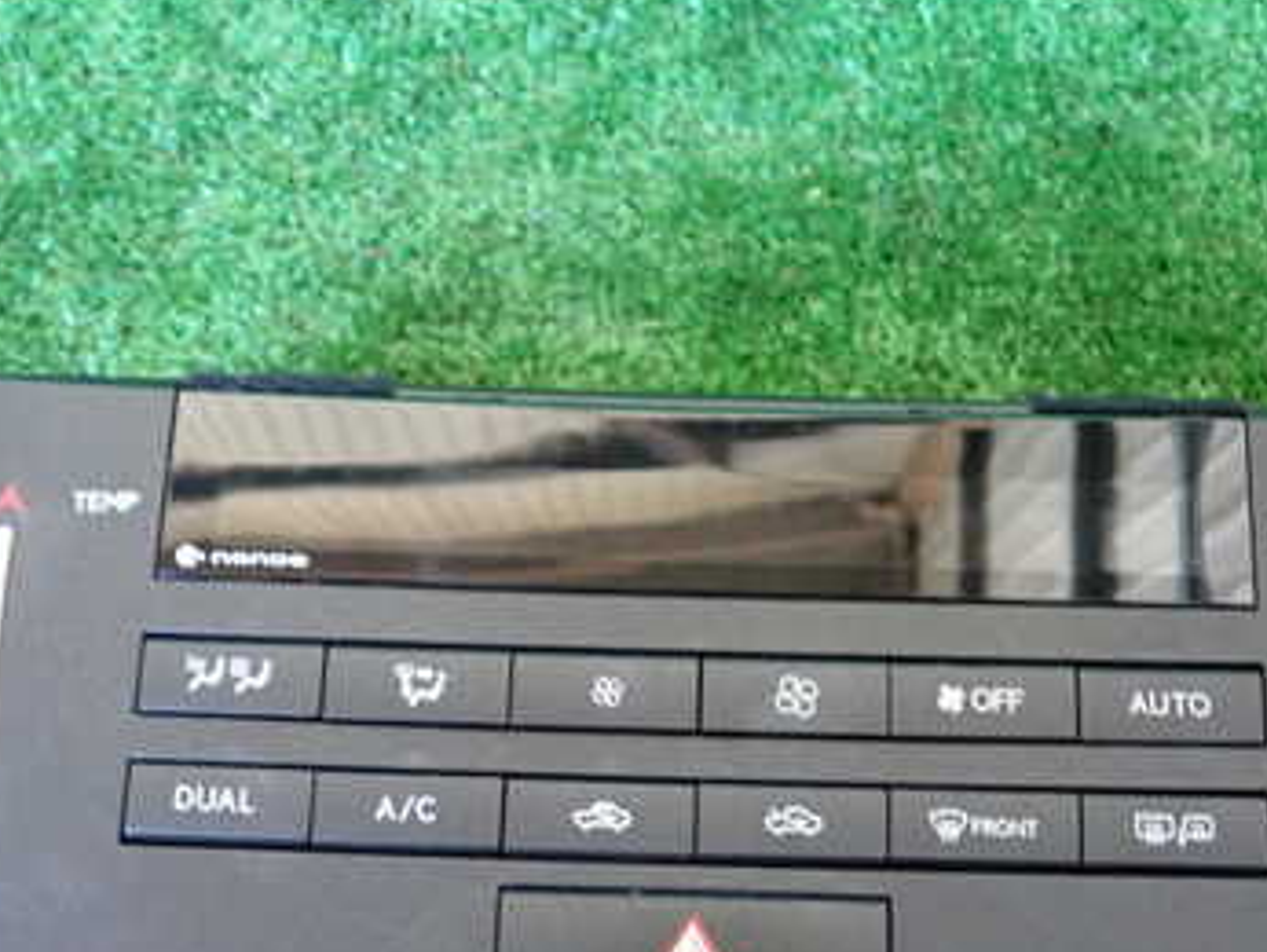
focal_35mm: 52
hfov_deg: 36.8
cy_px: 710
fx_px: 1905
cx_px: 688
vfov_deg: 27.7
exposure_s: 1/30
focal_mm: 5.4
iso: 640
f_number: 2.3
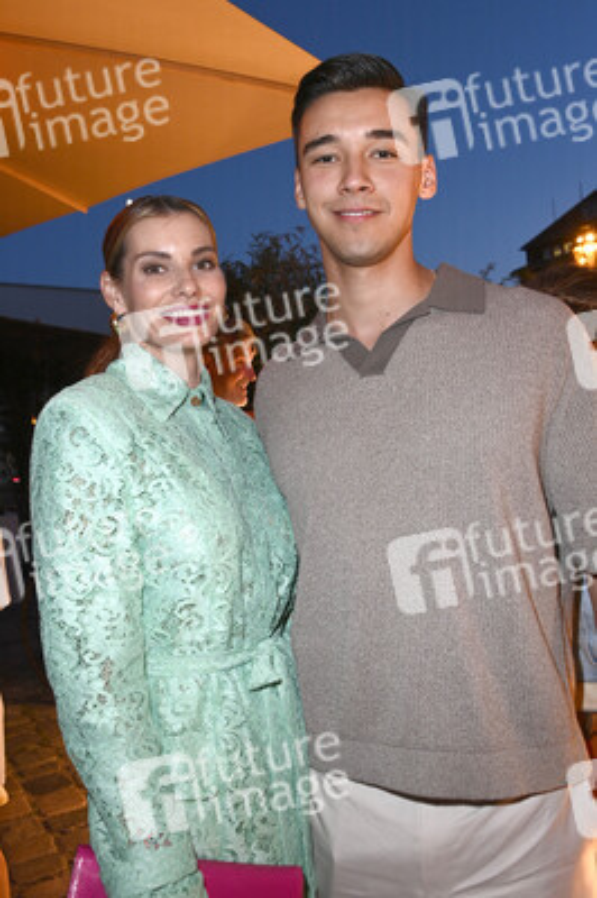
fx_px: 698
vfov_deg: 65.5
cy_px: 449
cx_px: 298
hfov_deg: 46.3
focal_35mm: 28
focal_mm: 28
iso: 1600
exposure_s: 1/125
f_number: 5.6
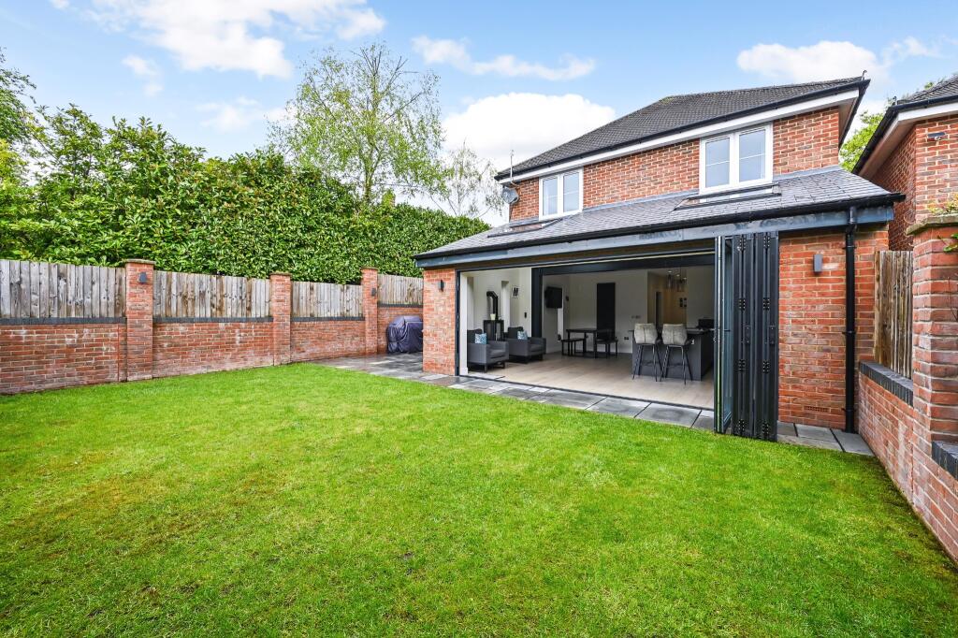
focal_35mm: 14
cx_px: 479
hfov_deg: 104.3
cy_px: 319
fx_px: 372
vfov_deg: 81.2
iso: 400
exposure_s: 1/160
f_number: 9
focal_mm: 14
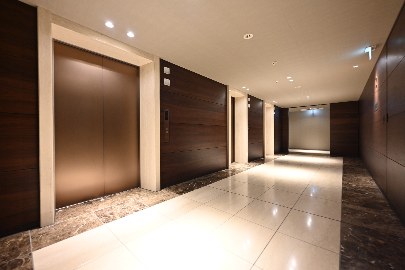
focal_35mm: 14
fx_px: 157
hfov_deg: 104.3
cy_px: 135
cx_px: 202
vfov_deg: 81.2
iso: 1000
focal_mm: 14
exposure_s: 1/40
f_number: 3.2
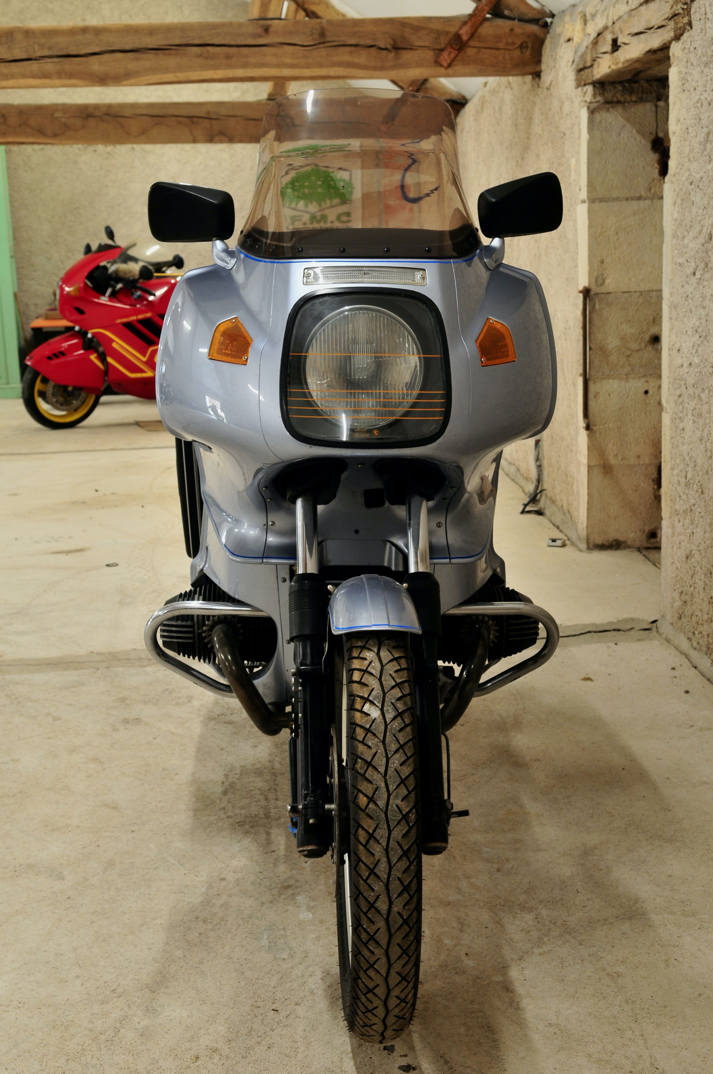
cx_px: 356
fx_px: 1430
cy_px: 537
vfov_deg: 41.2
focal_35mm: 48
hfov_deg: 28.0
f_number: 7.1
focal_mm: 32
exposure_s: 1/3
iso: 200
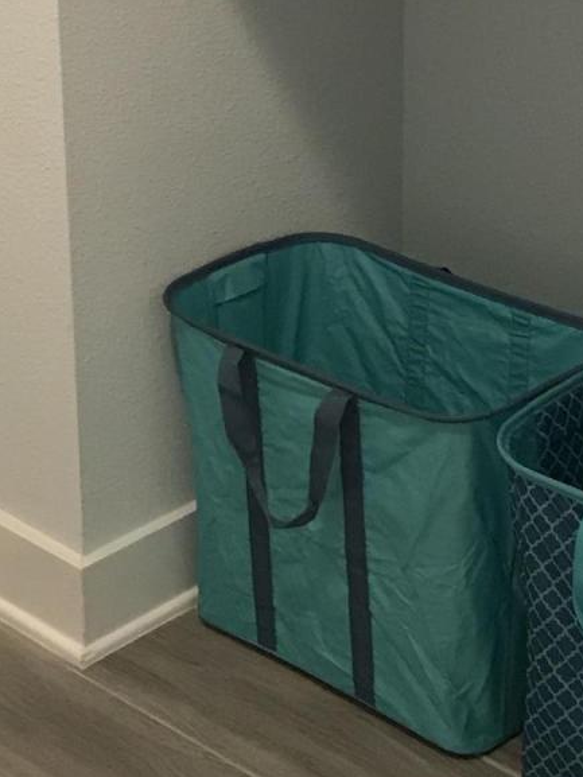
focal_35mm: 97
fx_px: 2177
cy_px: 155
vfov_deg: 20.0
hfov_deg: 15.2
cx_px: 211
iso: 50
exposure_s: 1/15
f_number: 1.8
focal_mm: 3.99
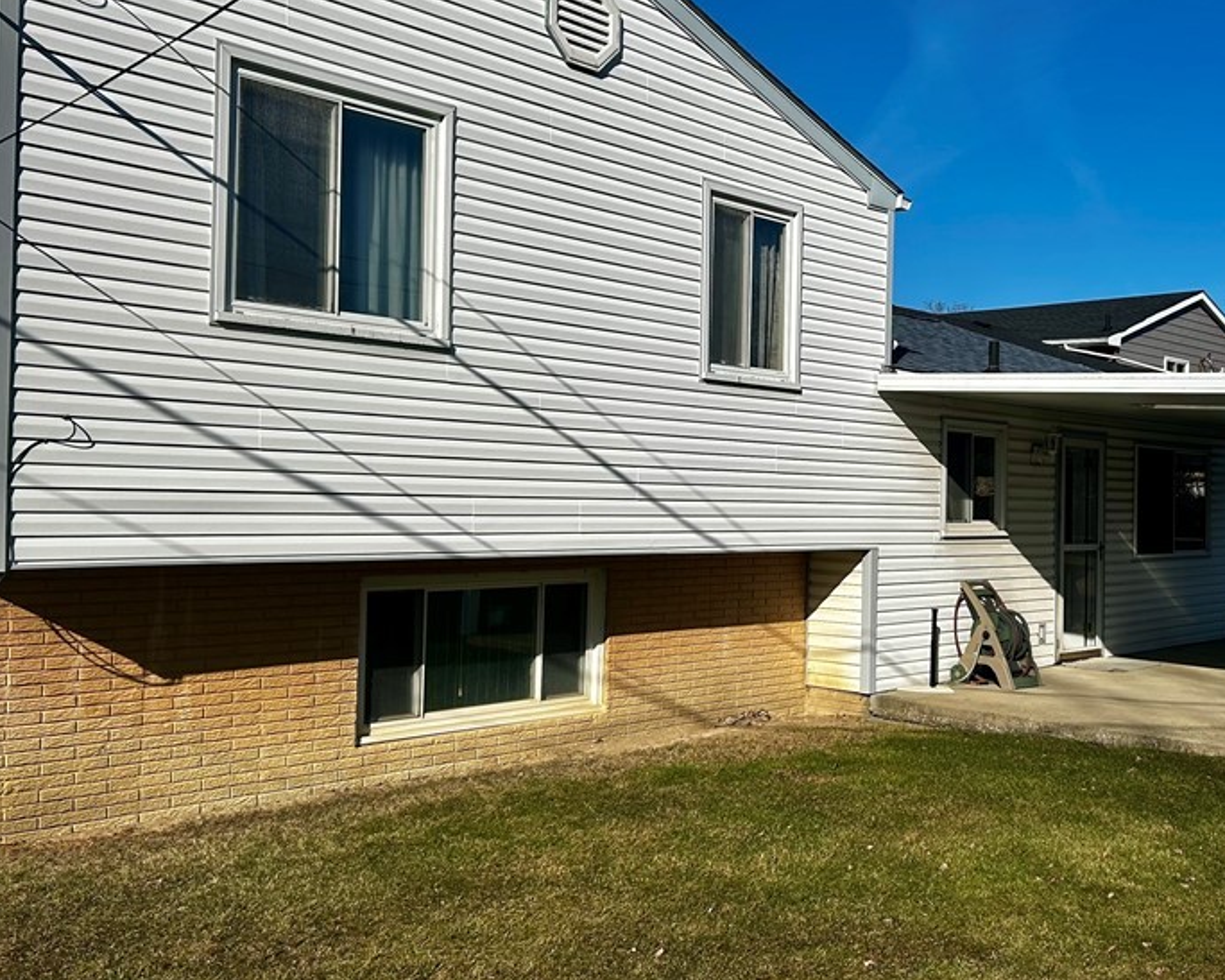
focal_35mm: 38
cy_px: 482
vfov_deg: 39.1
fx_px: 1378
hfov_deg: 47.2
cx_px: 813
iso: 50
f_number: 1.5
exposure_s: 1/9434
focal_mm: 5.7
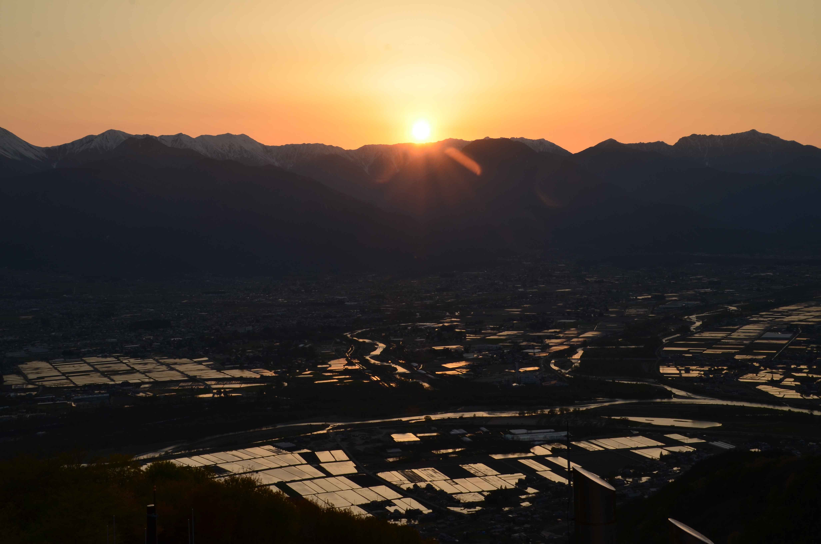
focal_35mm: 48
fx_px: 1092
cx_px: 410
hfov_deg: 41.2
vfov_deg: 28.0
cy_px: 272
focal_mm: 32
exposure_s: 1/30
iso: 100
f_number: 16
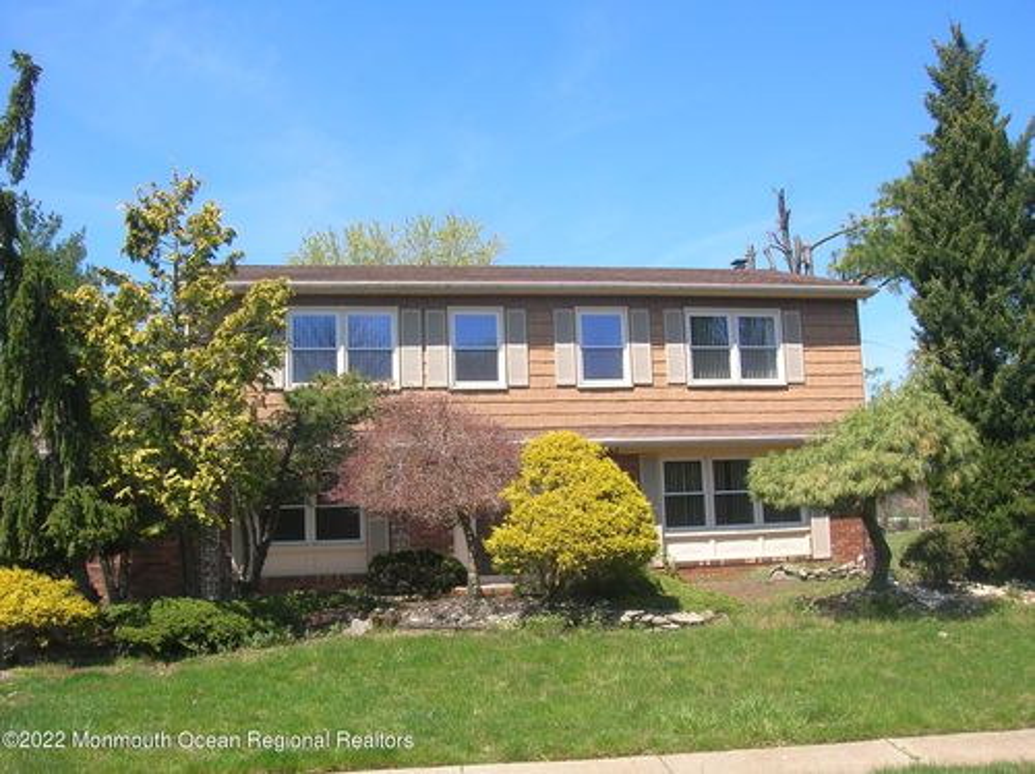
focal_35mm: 34
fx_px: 1016
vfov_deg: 41.7
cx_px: 518
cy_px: 387
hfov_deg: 54.0
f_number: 4.9
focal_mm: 5.7
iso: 50
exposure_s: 1/216
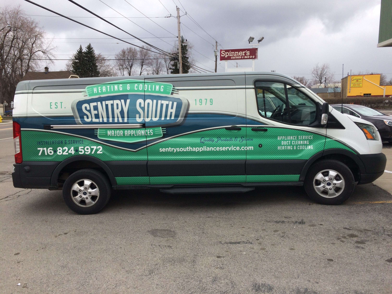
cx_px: 196
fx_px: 328
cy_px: 147
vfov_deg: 48.2
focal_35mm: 29
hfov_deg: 61.7
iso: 32
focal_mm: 4.15
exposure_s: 1/954
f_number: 2.2
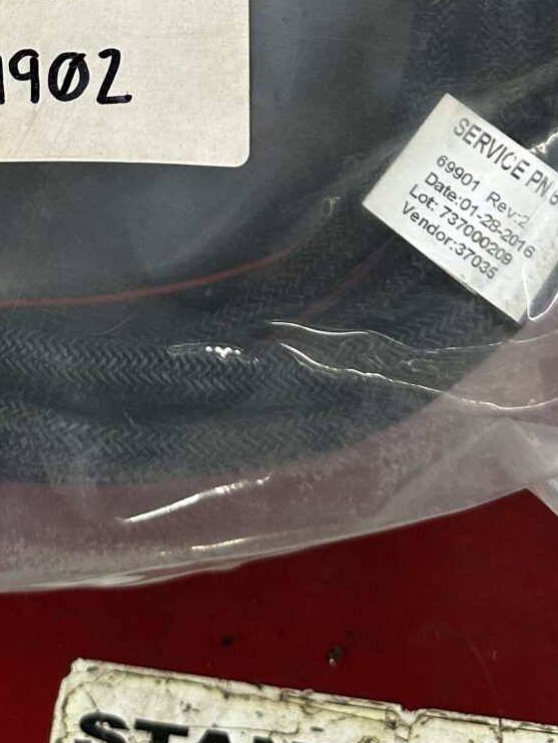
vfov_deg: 27.0
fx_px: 1418
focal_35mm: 66
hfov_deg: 21.9
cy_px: -77
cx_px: 90
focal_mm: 6.86
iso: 200
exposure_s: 1/55
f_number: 1.78
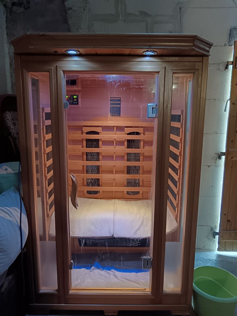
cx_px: 118
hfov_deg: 51.4
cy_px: 158
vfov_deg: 65.3
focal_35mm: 27
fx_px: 246
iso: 2264
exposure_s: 1/25
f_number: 1.9
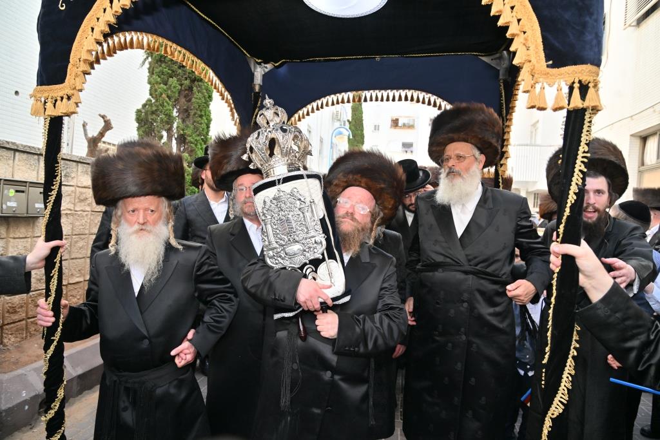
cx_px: 330
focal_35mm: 24
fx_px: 440
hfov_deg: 73.7
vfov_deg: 53.1
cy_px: 220
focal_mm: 24
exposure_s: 1/200
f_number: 5.6
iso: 200
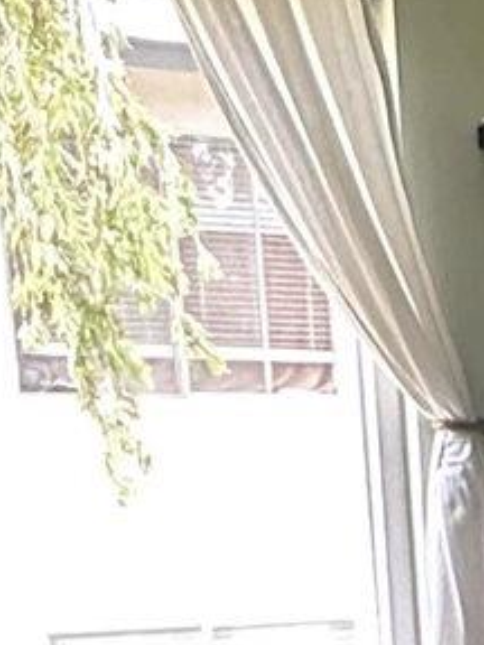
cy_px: 882
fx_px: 2088
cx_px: 1060
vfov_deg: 16.4
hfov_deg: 11.5
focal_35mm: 112
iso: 320
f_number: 2.2
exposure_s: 1/81
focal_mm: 2.22
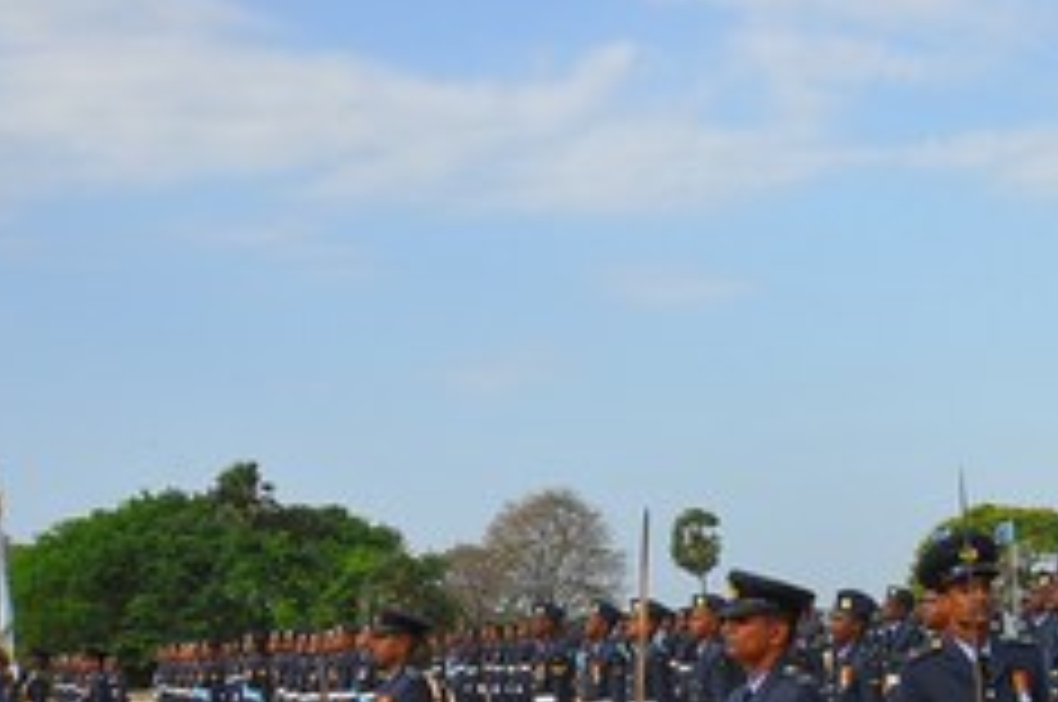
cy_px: 776
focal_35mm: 69
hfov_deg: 26.2
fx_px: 2025
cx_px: 1256
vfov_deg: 18.9
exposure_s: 1/125
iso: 200
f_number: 14
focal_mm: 18
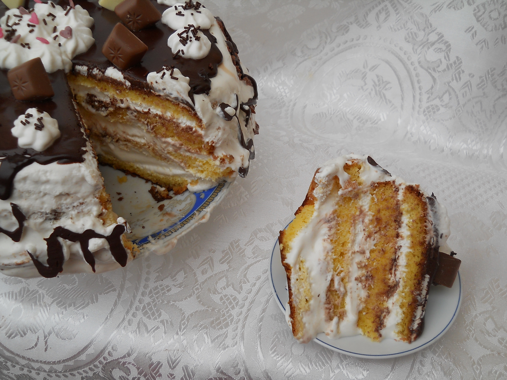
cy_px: 190
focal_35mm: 41
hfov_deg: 45.8
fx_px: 601
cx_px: 254
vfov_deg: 35.1
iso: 80
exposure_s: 1/125
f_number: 3.1
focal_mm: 6.72
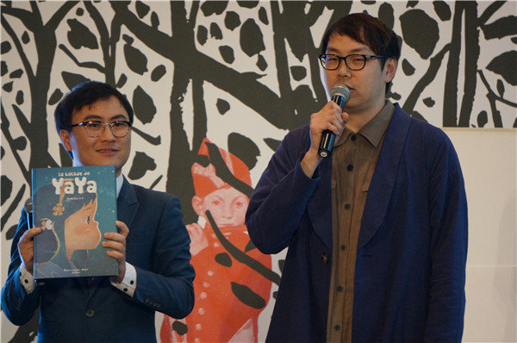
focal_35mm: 264
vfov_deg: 5.2
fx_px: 3785
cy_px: 172
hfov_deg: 7.8
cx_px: 258
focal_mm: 176
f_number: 6.3
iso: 3200
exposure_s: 1/100
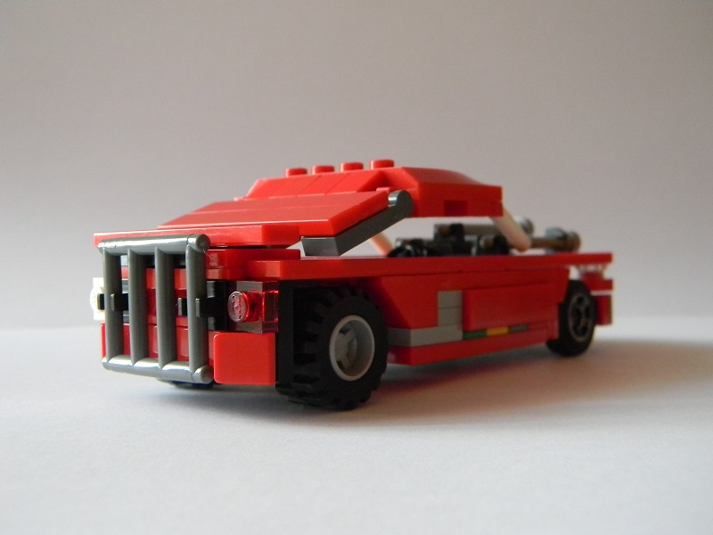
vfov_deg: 35.1
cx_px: 356
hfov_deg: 45.8
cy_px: 268
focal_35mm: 41
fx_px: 844
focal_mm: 7.3
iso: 400
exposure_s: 1/19.5
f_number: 3.8
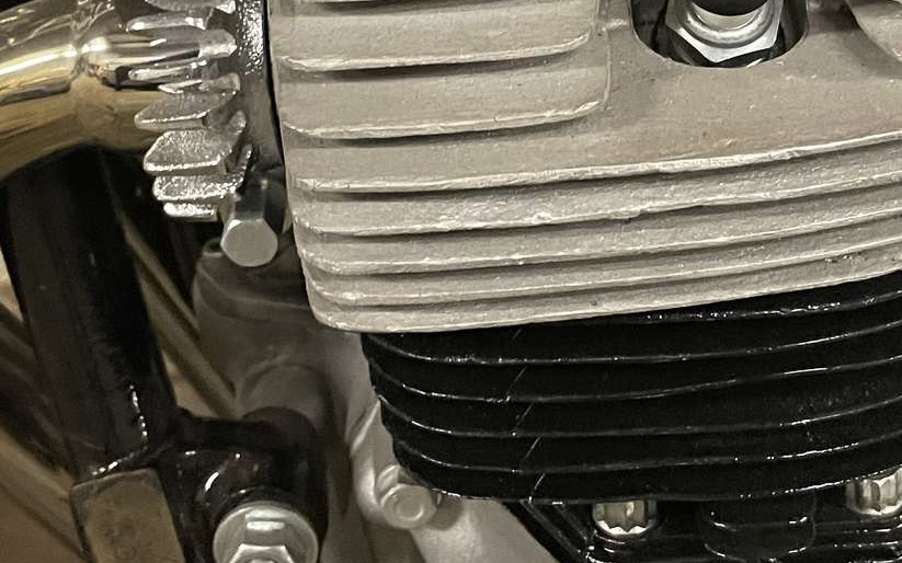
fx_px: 1647
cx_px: 526
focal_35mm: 67
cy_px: -103
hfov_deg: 30.6
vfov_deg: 18.5
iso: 640
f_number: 1.6
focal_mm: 4.2
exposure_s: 1/25
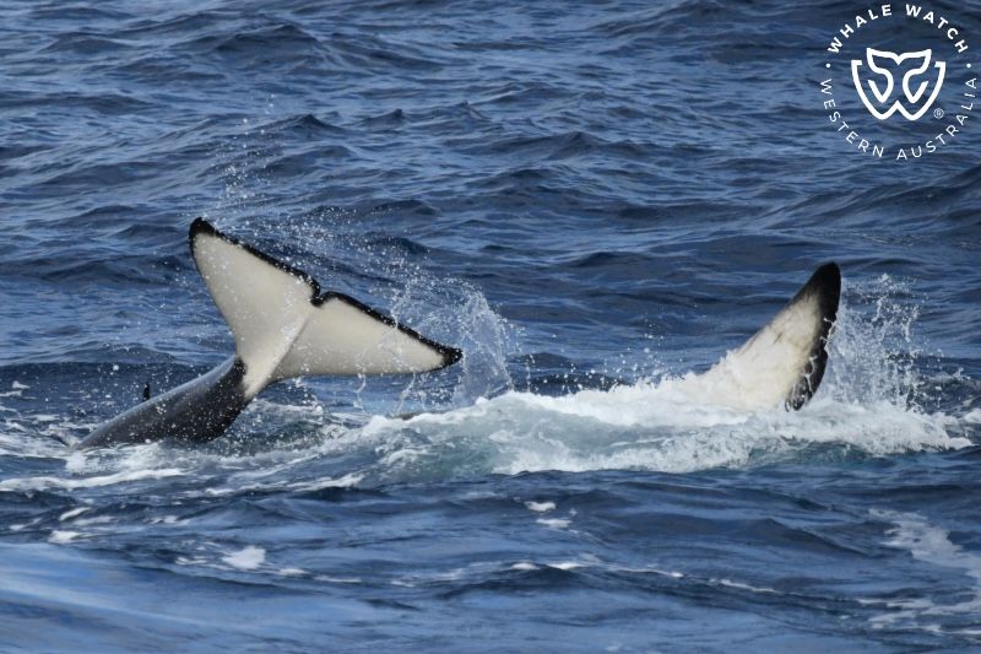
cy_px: 327
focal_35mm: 600
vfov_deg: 2.3
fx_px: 16346
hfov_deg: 3.4
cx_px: 490
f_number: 6.3
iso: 1250
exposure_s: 1/8000
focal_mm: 600
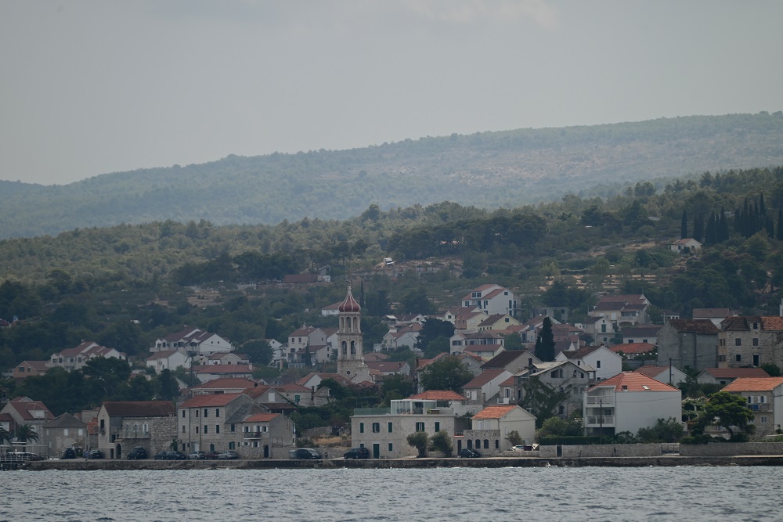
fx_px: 6525
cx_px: 392
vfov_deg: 4.6
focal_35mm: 300
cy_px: 261
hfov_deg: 6.9
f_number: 5.6
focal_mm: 300
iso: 100
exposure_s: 1/800
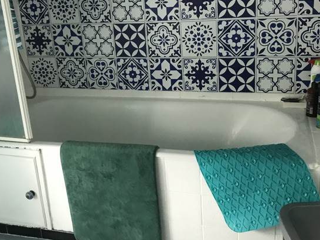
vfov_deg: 35.0
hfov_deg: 45.8
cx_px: 160
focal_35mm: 41
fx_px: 379
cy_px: 91
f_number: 1.8
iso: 100
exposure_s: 1/17
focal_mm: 3.99
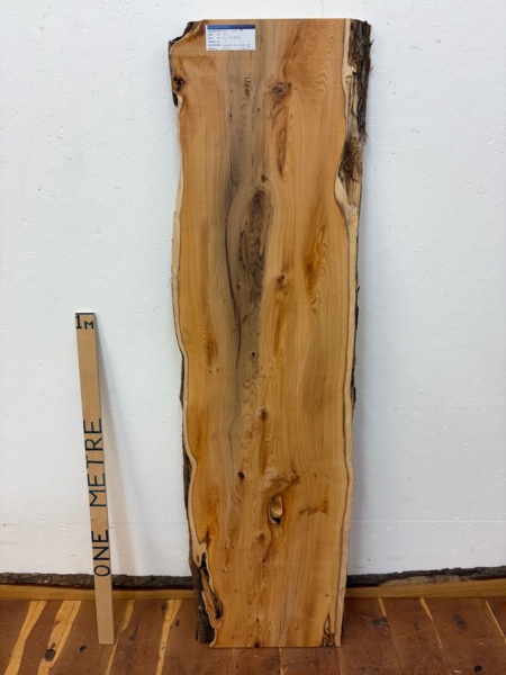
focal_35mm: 26
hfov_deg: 53.1
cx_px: 253
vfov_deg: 67.3
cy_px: 338
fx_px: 507
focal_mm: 5.96
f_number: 1.6
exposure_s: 1/100
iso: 100
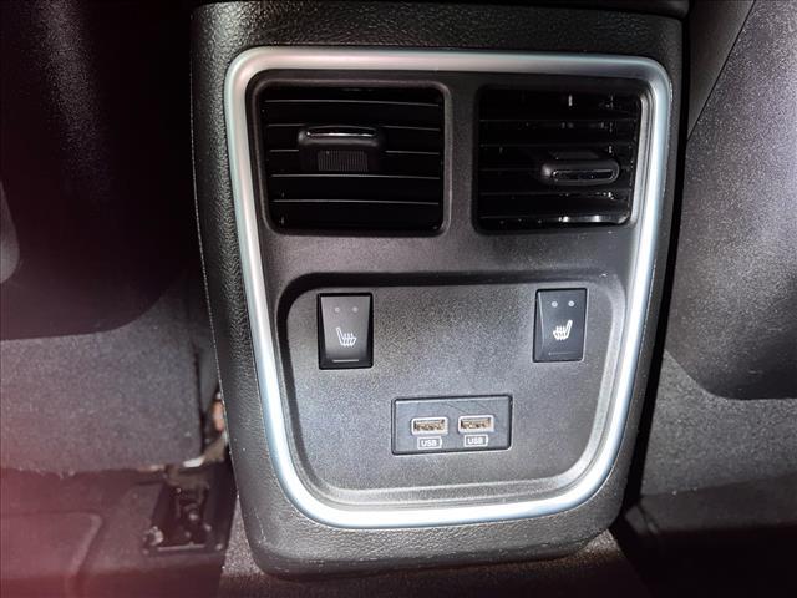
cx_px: 398
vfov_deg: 53.1
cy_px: 299
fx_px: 599
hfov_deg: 67.3
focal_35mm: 26
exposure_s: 1/4
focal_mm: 5.7
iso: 32
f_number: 1.5
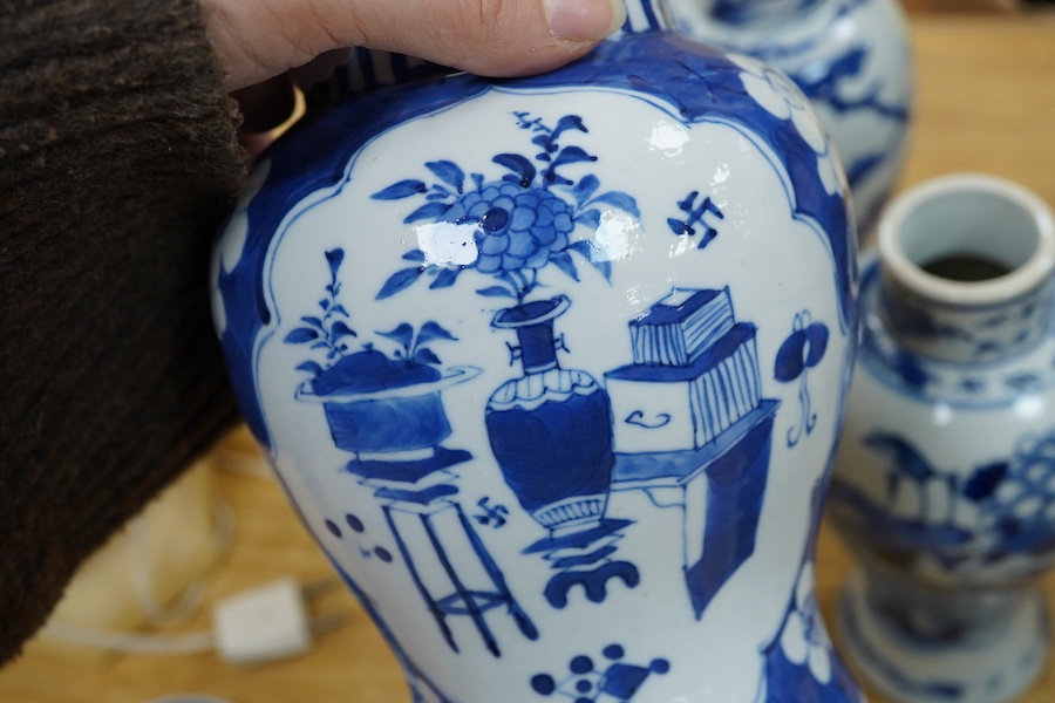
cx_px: 528
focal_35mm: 45
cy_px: 352
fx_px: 1319
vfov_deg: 29.9
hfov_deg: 43.6
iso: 1250
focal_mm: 30
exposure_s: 1/125
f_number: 9
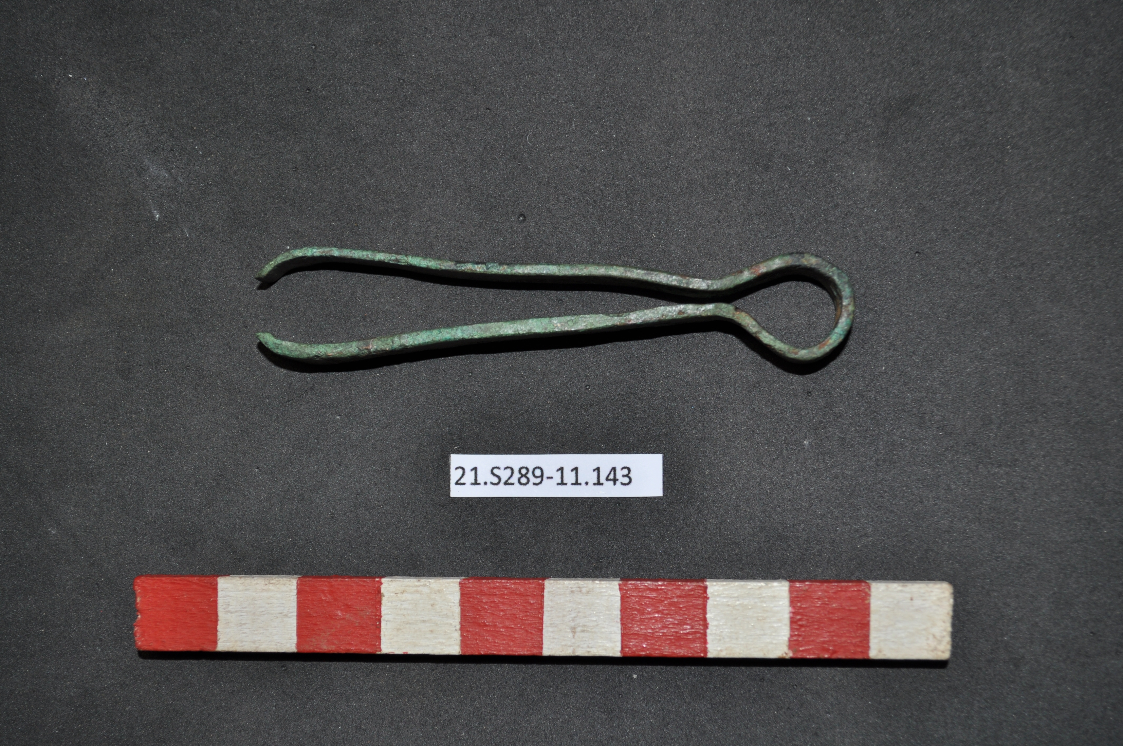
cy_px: 373
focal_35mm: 52
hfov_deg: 37.9
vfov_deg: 25.7
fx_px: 1636
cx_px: 562
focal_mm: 35
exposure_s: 1/125
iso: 200
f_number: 5.6
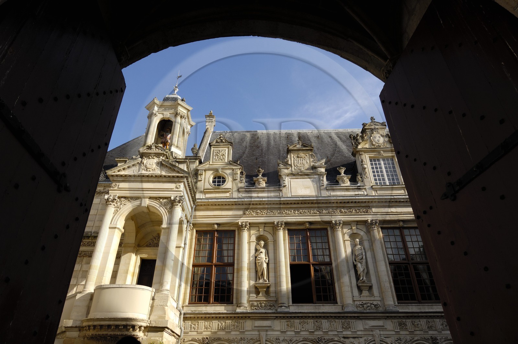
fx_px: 302
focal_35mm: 21
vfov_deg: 59.3
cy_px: 172
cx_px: 259
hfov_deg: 81.3
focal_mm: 14
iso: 100
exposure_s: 1/125
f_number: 10
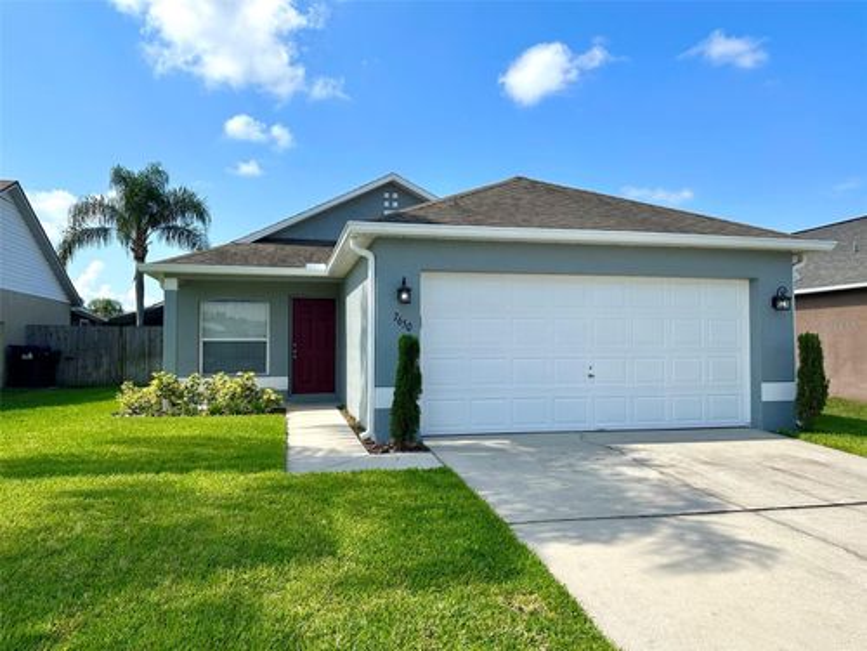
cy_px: 326
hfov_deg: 71.6
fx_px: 601
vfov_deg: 56.8
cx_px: 434
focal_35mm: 24
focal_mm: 6.86
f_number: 1.78
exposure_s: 1/5000
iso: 80
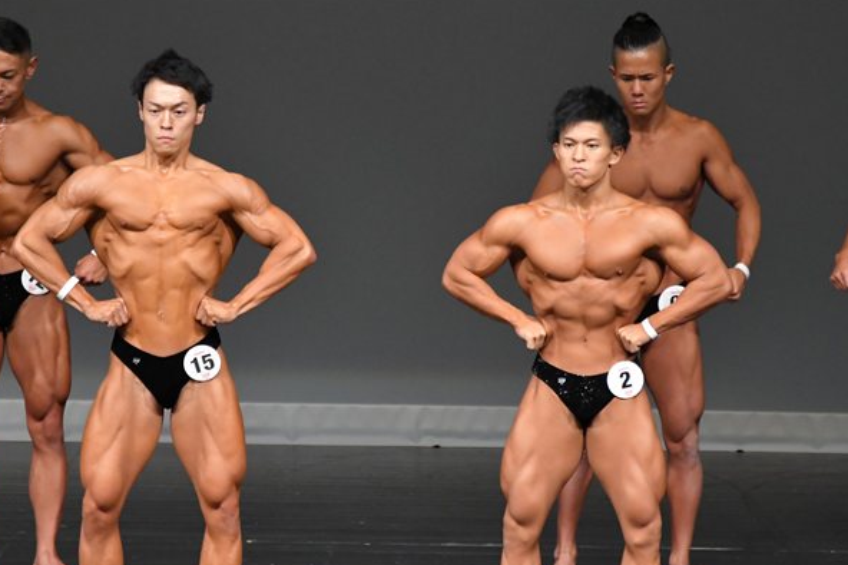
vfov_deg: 3.0
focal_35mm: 452
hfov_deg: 4.6
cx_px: 355
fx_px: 10641
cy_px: 360
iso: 4000
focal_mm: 230
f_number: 5.6
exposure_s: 1/400
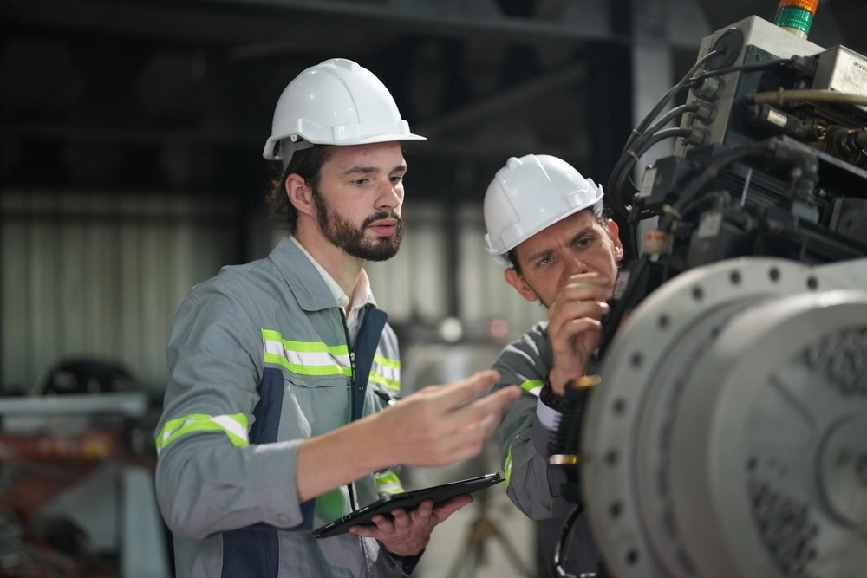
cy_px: 289
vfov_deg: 27.0
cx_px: 434
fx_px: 1204
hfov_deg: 39.6
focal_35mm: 50
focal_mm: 50
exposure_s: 1/288
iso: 1000
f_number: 1.2
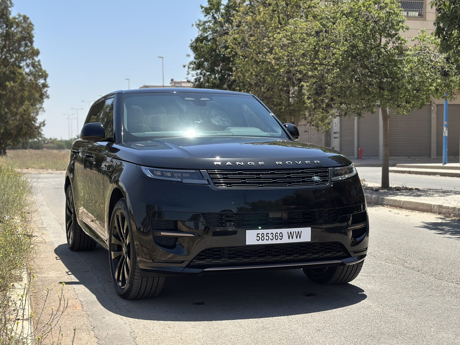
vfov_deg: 26.1
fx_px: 744
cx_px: 223
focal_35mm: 56
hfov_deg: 34.3
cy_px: 172
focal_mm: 6.86
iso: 100
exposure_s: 1/4184
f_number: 1.78
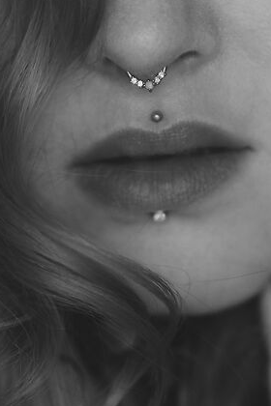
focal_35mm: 286
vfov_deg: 7.2
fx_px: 3229
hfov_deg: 4.8
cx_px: 158
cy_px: 434
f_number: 1.2
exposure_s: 1/160
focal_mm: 50
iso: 220
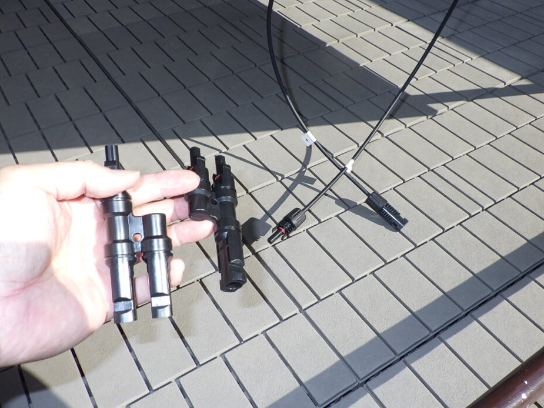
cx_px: 286
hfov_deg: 58.3
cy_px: 224
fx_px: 487
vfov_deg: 45.4
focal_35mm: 31
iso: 125
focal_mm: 5
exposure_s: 1/640
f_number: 4.2
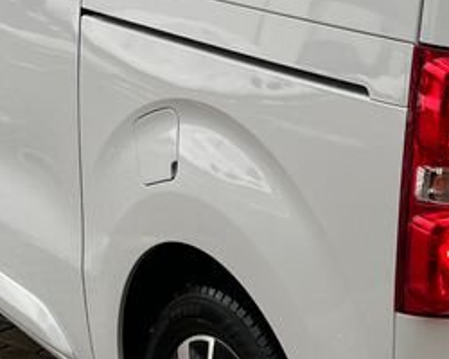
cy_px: 145
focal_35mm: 104
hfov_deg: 18.1
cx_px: 427
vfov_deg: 14.8
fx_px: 1382
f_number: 1.6
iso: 40
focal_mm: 5.1
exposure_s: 1/121
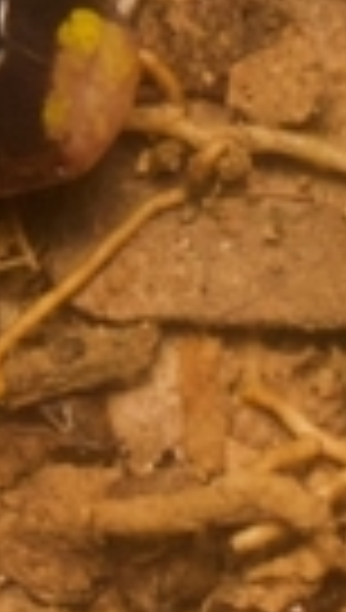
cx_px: -1469
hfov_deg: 1.1
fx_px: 17723
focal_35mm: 1092
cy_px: -1208
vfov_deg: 2.0
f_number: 18
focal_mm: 60
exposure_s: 1/60
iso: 800
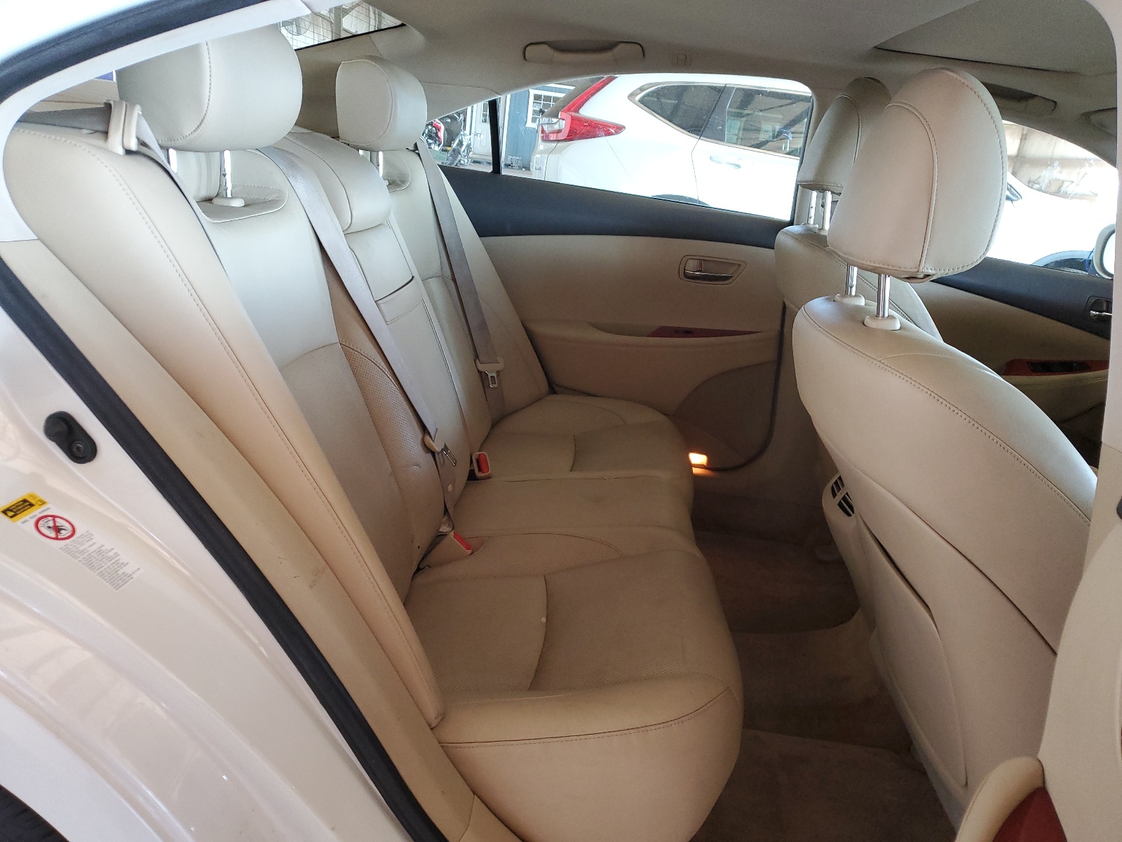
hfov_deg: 67.3
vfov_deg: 53.1
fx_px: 843
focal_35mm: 26
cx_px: 561
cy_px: 421
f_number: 1.5
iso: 170
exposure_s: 1/60.2
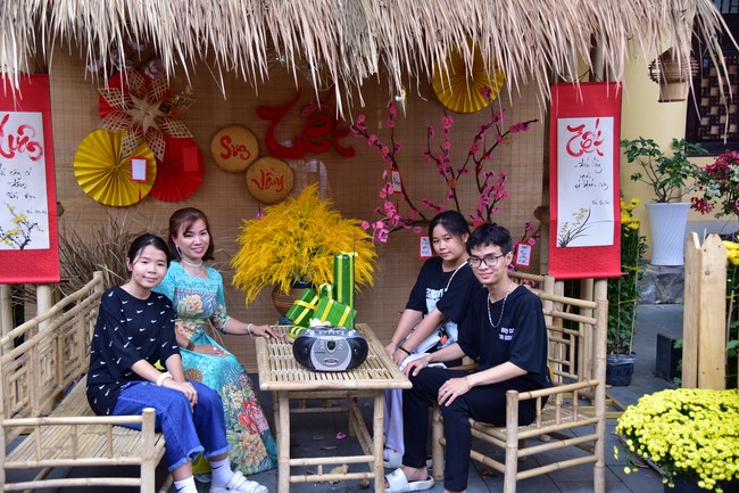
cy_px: 246
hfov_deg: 41.1
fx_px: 985
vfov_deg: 28.1
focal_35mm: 48
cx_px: 370
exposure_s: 1/160
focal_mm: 48
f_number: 4
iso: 250
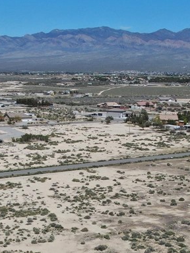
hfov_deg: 22.9
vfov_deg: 28.8
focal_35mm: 64
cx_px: 110
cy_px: 238
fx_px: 468
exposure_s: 1/2500
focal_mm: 4.39
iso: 100
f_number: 2.8
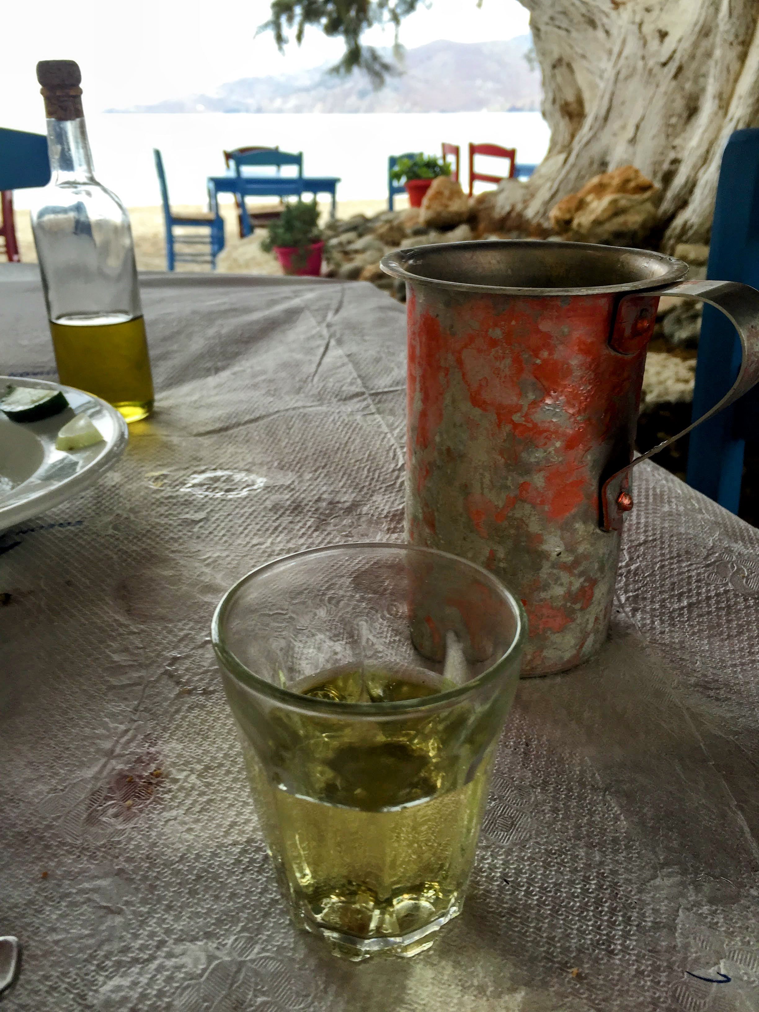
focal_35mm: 29
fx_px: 848
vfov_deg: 61.7
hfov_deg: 48.2
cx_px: 380
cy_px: 506
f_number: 2.2
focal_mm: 4.15
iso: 32
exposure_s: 1/170
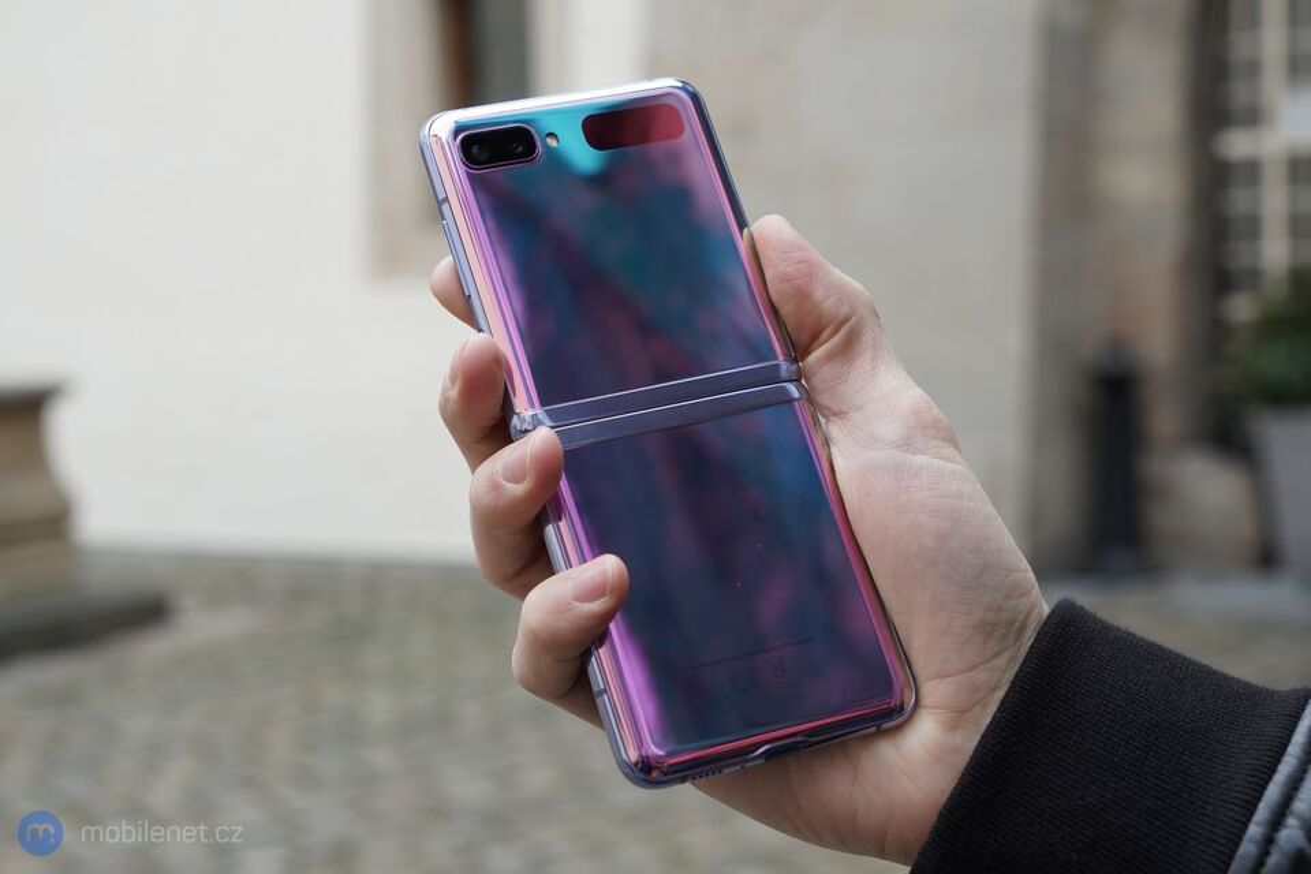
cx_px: 656
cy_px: 437
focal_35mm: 55
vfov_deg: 24.6
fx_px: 2003
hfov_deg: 36.2
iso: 640
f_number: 7.1
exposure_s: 1/200
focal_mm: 55
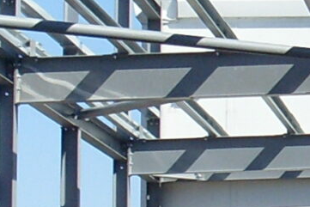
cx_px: 588
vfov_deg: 4.9
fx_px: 2412
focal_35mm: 280
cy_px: 150
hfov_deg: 7.1
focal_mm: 6.3
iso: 80
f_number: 7.7
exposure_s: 1/180
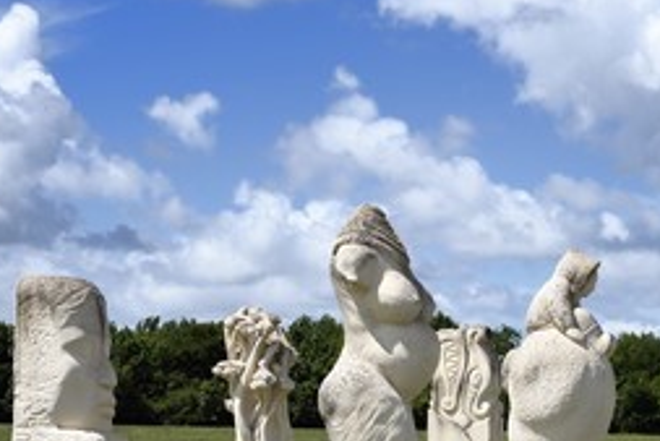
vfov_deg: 11.8
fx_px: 2128
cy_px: 313
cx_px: 509
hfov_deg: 17.5
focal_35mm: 116
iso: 200
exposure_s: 1/1000
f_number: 9
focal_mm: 70
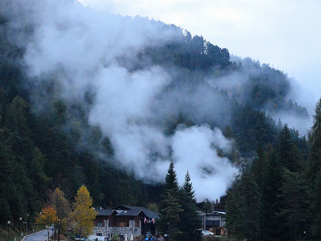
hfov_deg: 15.9
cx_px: 119
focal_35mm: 124
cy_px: 217
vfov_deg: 11.9
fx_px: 1150
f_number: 3.5
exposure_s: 1/160
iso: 3200
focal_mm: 38
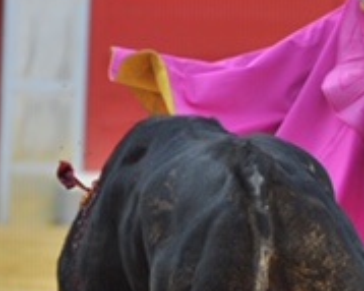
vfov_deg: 1.7
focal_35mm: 932
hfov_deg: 2.1
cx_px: 366
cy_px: 193
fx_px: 10032
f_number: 2.8
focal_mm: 185
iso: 640
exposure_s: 1/1000
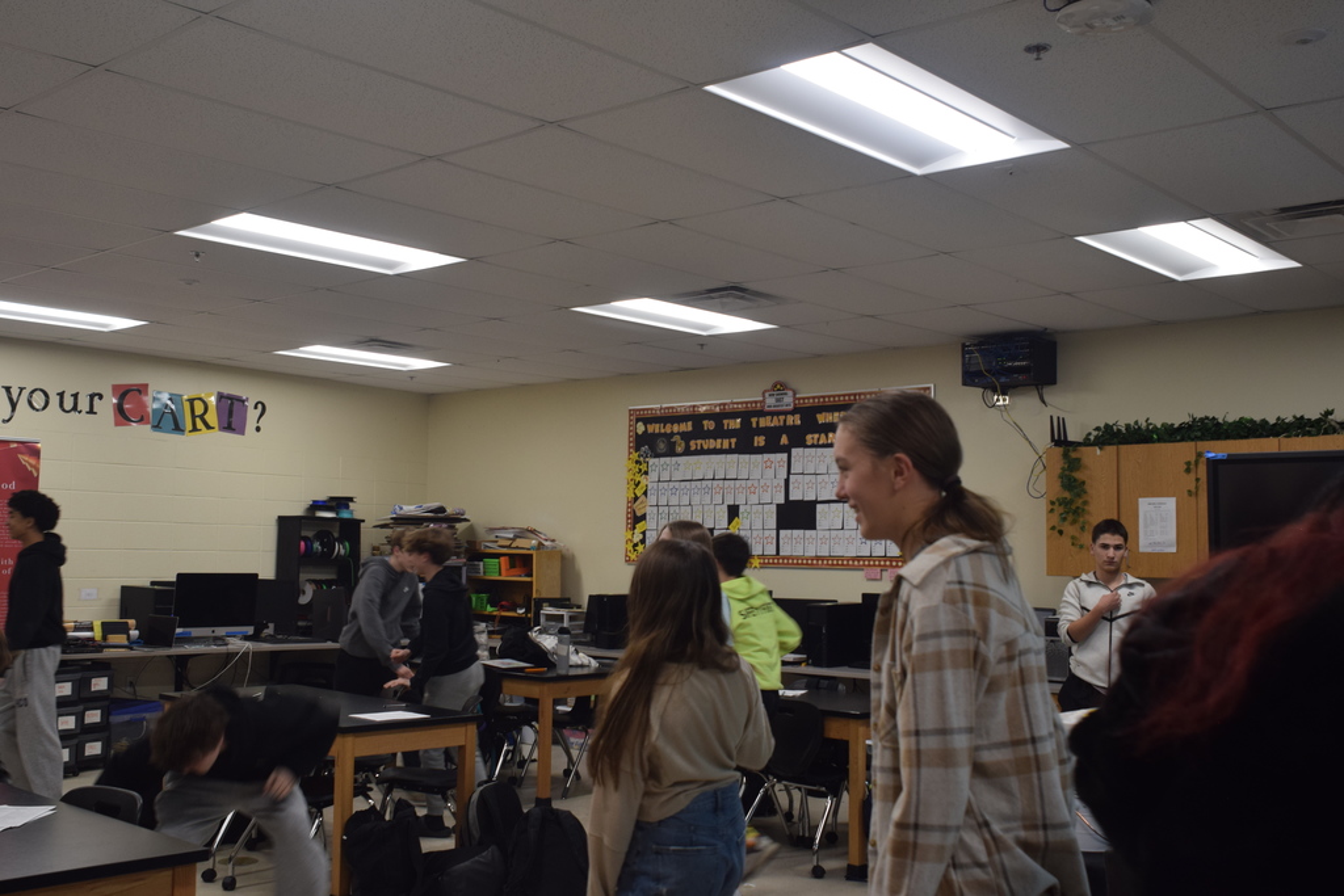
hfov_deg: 53.1
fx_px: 1344
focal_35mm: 36
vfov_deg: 36.9
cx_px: 672
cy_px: 448
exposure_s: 1/60
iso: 500
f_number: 4
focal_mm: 24
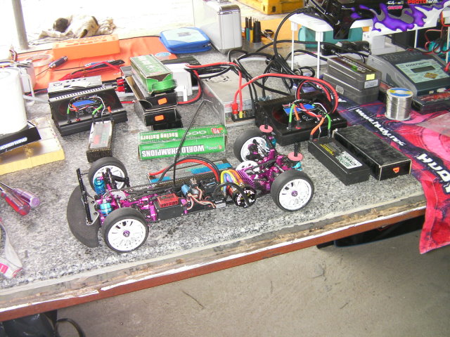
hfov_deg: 49.0
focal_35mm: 38
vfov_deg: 37.7
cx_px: 225
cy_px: 168
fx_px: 494
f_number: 3.5
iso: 117
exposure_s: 1/30
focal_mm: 6.8
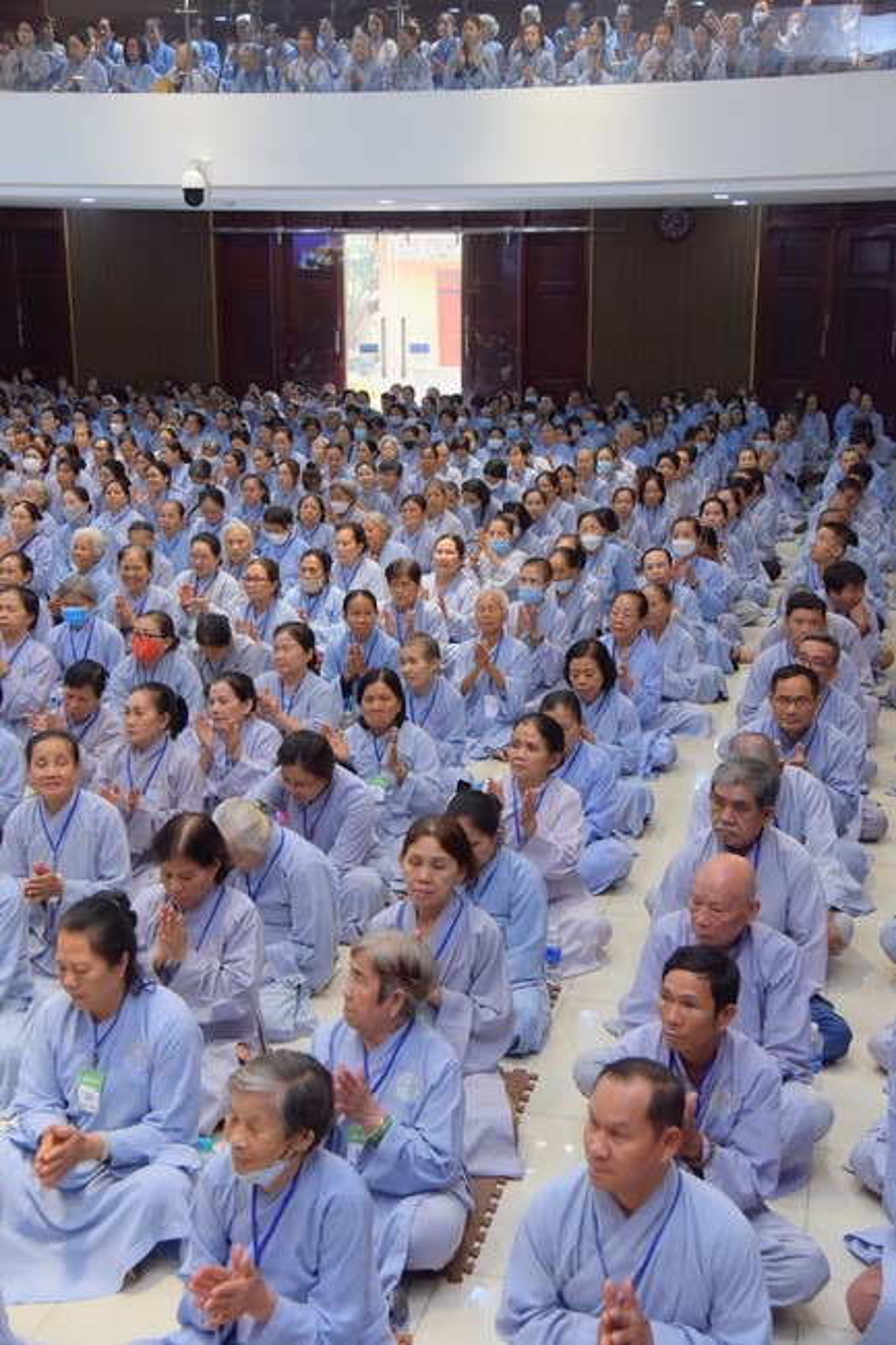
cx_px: 448
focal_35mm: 48
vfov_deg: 41.1
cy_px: 672
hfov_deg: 28.1
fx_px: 1793
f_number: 5
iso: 1250
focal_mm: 48
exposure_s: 1/125
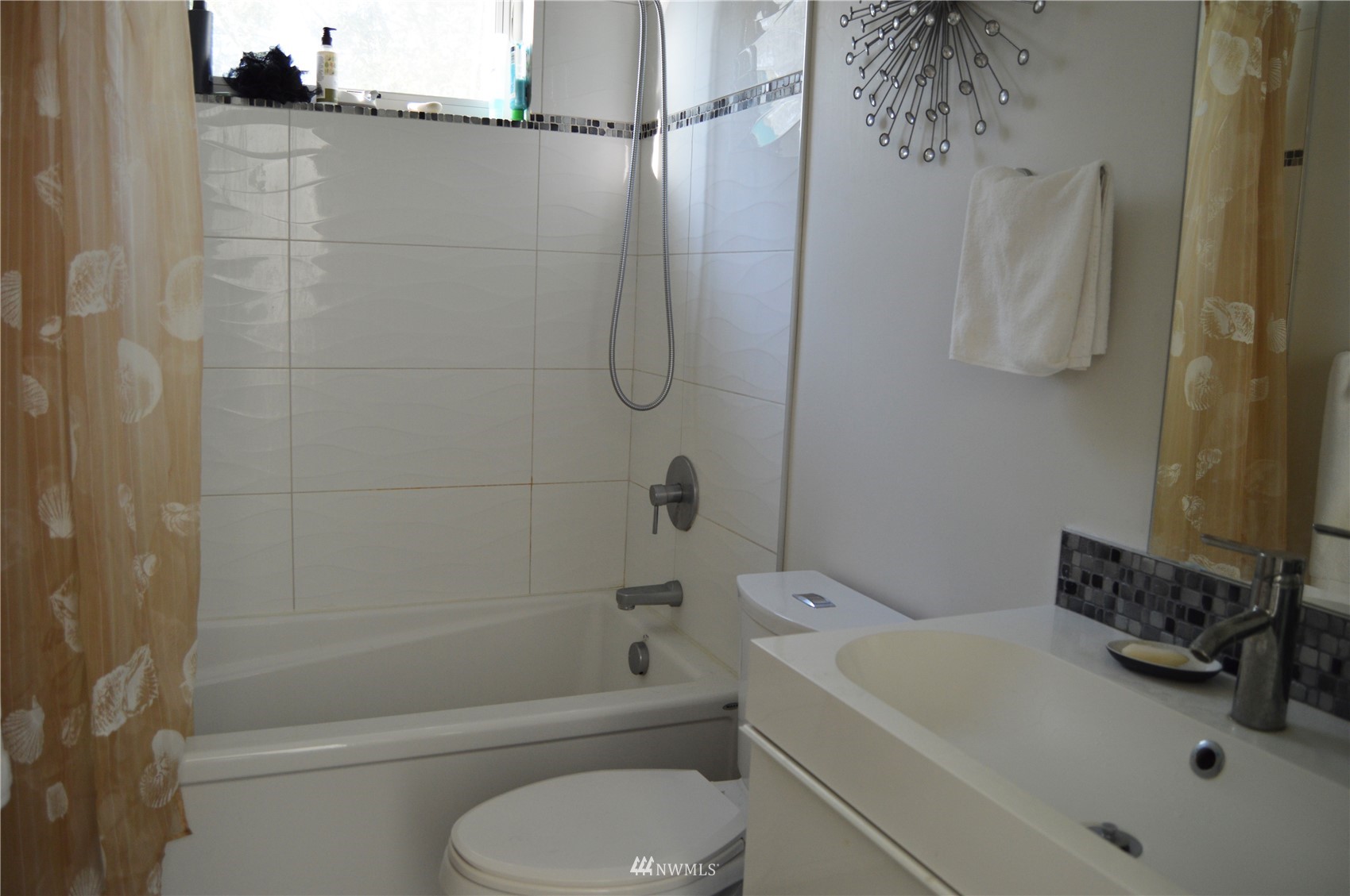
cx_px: 675
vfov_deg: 47.8
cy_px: 448
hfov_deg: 67.4
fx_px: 1011
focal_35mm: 27
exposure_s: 1/60
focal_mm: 18
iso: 400
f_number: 4
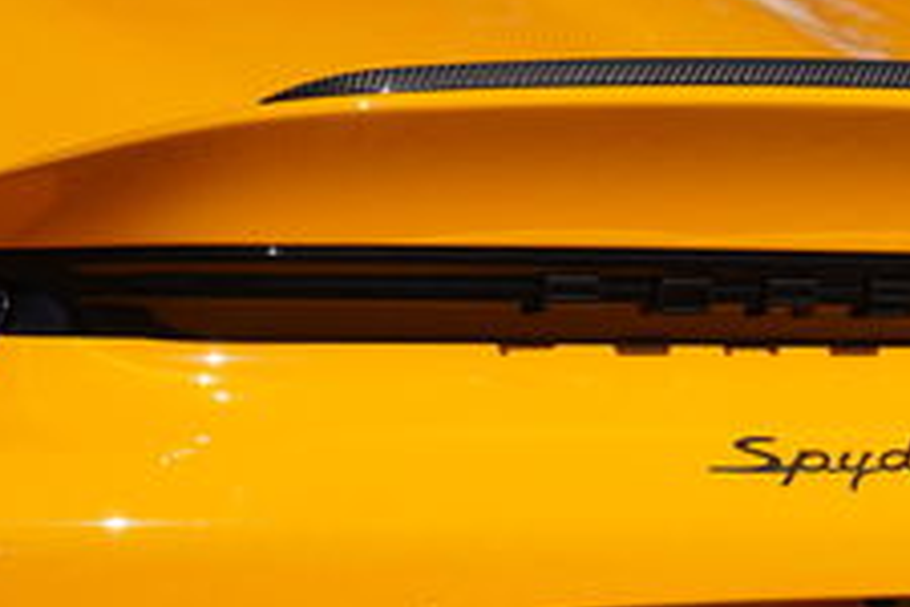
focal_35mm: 263
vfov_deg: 5.2
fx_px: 6648
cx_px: 728
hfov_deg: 7.8
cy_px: 583
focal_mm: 77
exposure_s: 1/1600
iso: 100
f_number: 4.5
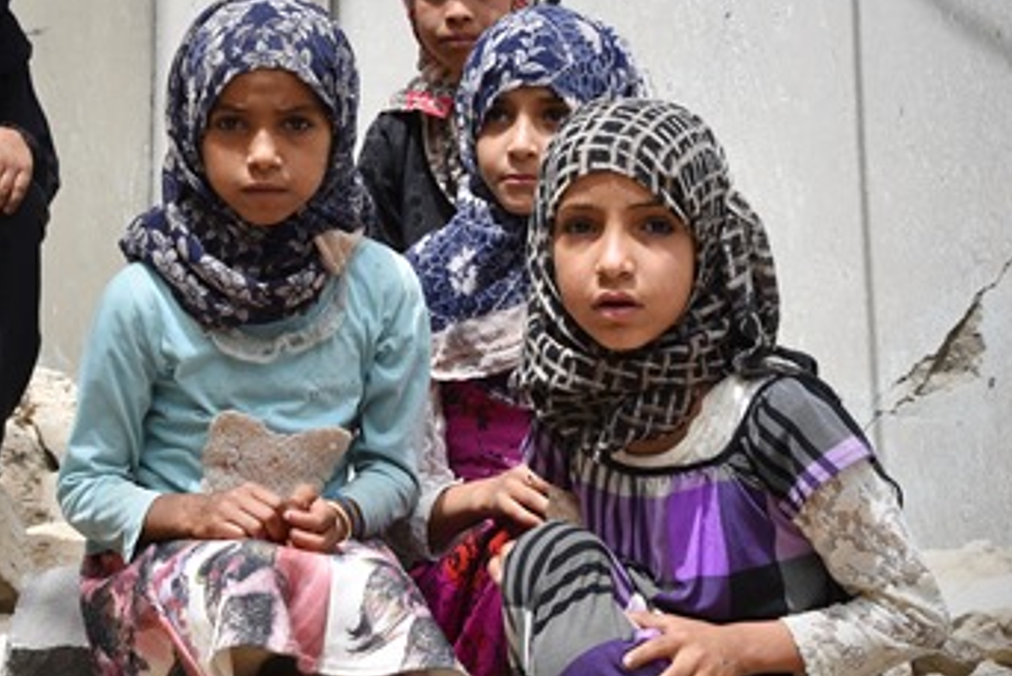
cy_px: 232
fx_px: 2728
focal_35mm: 97
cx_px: 295
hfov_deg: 20.9
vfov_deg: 14.1
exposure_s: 1/400
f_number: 10
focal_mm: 52
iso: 400
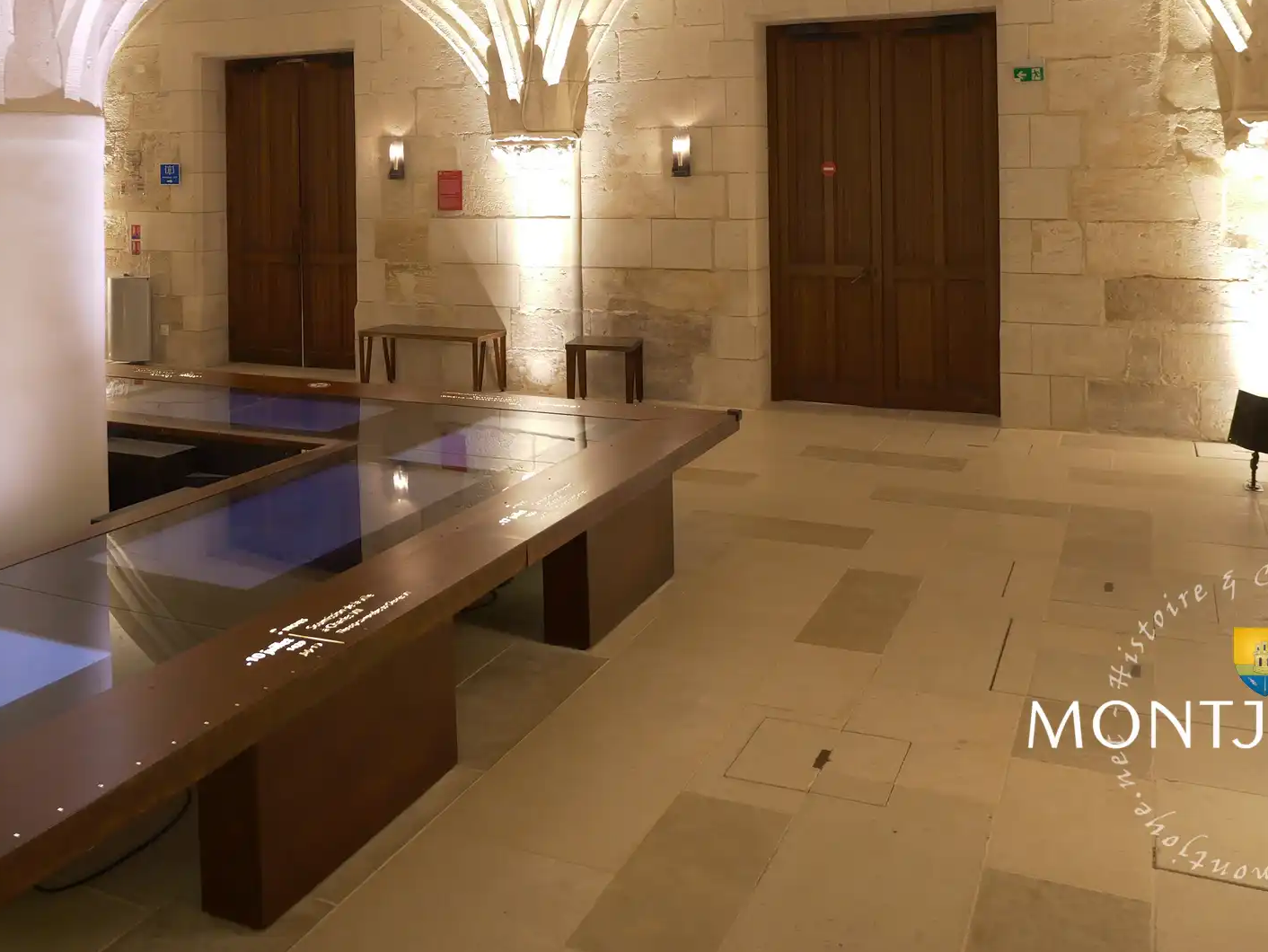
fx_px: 1246
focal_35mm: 34
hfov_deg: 53.6
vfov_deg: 39.8
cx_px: 509
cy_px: 164
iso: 800
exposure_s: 1/20
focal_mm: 10
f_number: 1.8
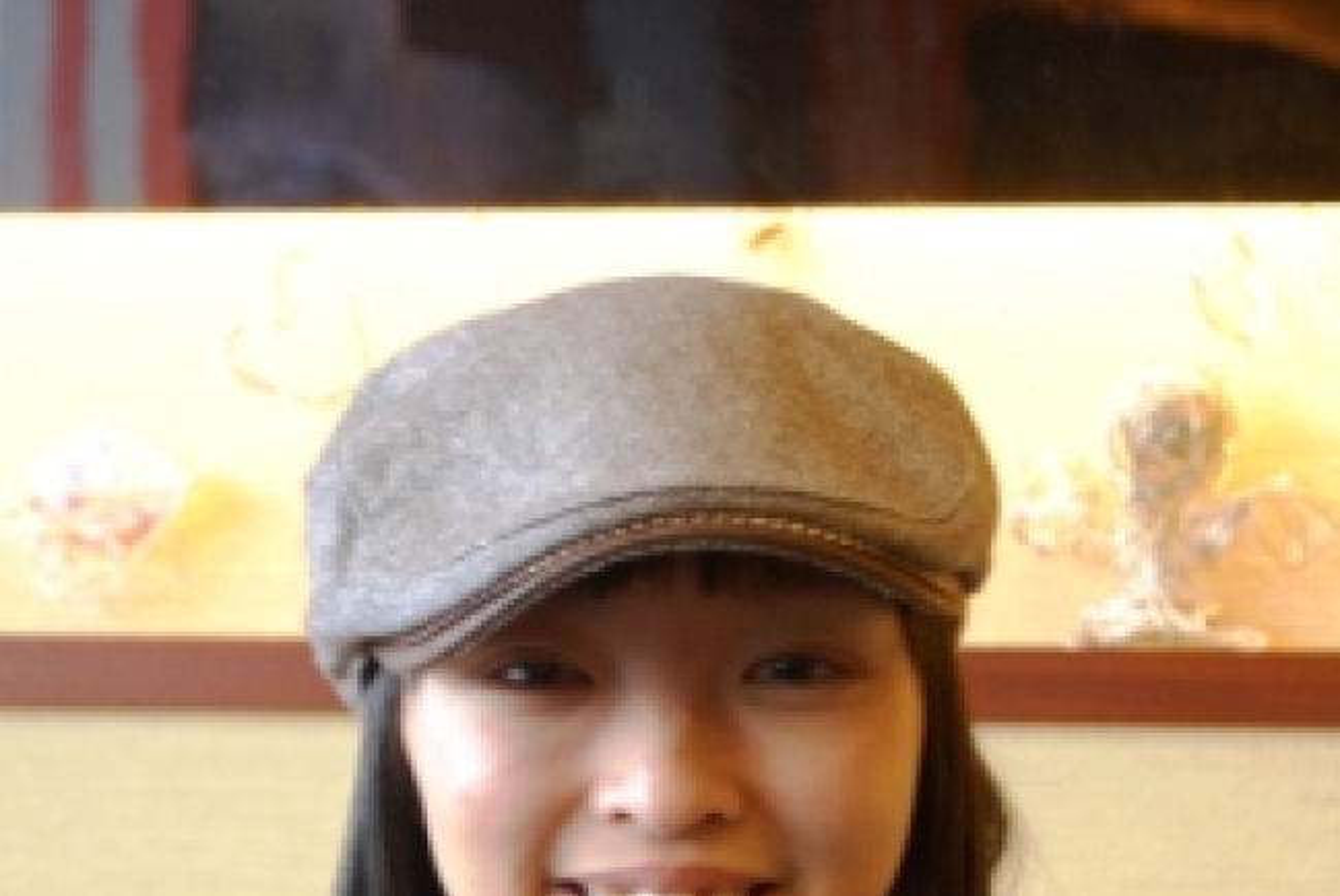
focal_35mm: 82
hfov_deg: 24.6
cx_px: 670
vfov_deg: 16.6
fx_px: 3074
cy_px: 448
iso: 800
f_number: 5.6
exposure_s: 1/25
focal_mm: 55
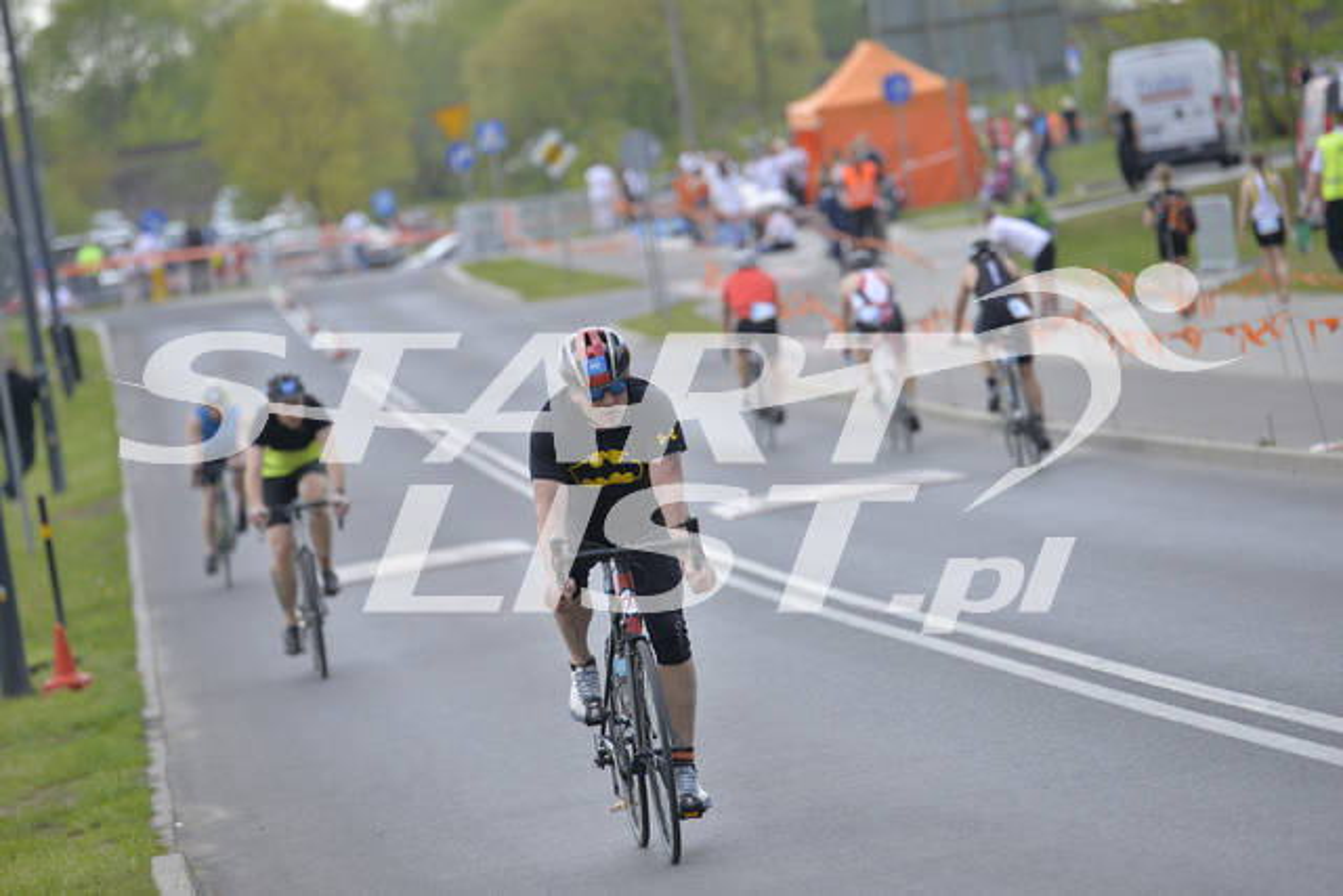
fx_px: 7462
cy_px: 448
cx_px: 672
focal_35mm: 200
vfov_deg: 6.9
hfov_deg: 10.3
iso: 400
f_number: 4
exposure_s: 1/2500
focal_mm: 200
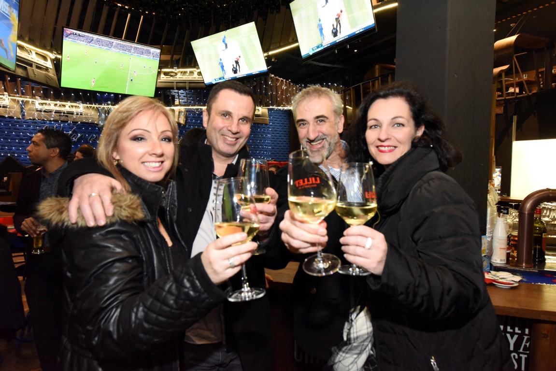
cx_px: 278
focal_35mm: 23
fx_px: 355
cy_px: 186
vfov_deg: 55.1
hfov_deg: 76.1
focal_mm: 23
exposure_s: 1/40
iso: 6400
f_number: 7.1
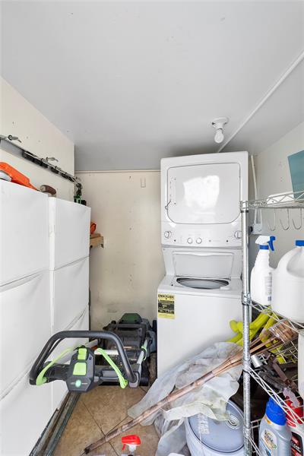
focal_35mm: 15
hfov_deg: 77.3
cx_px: 152
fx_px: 190
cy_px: 228
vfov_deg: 100.4
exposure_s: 1/5
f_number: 11
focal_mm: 10
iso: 100
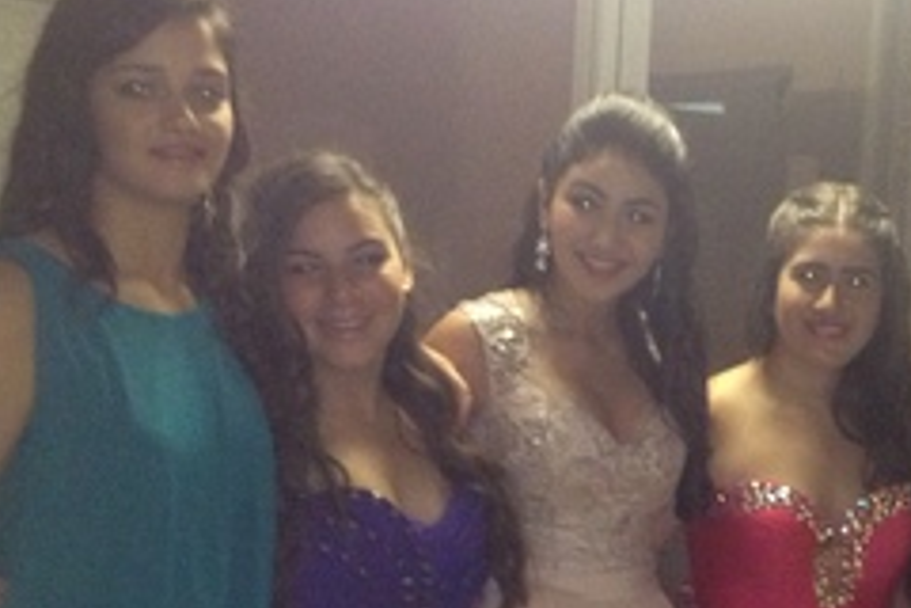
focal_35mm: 97
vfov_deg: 13.9
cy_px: 578
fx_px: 2454
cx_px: 846
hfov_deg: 20.5
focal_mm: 4.28
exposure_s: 1/16
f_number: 2.4
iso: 320
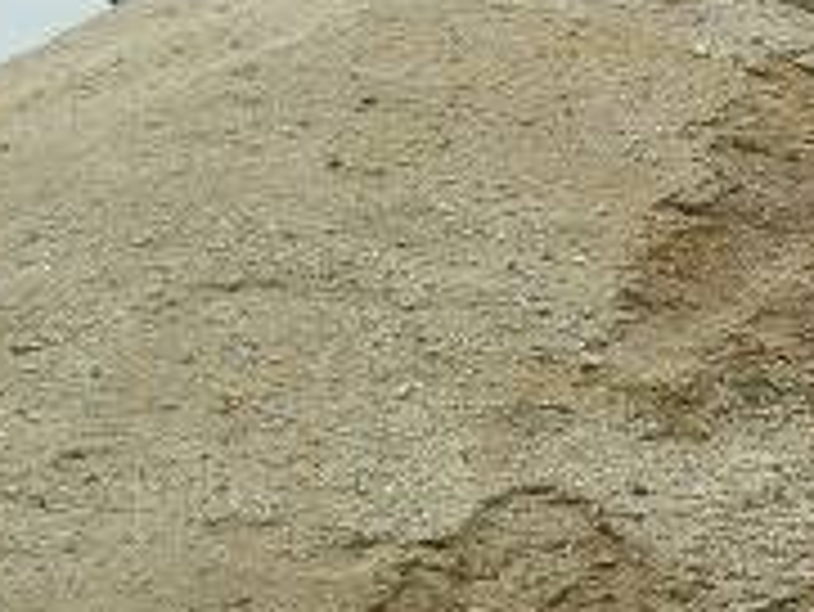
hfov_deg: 9.8
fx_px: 4565
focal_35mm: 194
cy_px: 418
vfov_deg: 7.7
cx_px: 1376
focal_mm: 11.3
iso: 50
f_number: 5.5
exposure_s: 1/250
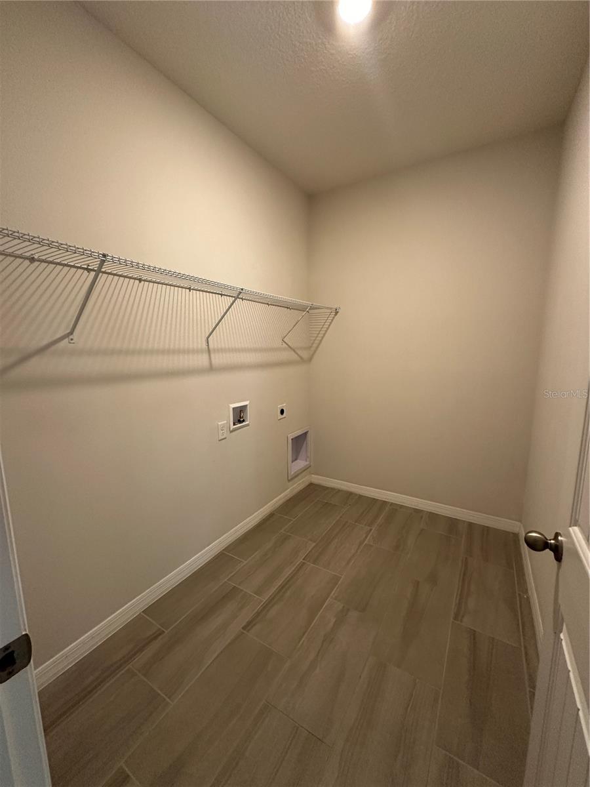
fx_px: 318
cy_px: 394
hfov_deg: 85.7
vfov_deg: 102.1
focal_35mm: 14
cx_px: 295
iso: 200
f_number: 2.2
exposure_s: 1/60
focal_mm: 2.22
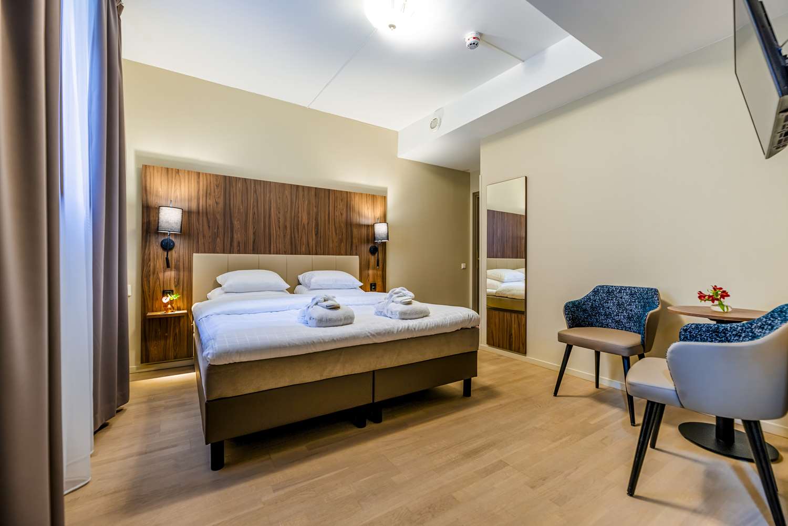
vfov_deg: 81.2
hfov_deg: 104.2
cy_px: 263
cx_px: 394
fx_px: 307
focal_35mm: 14
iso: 400
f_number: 5.6
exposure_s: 1/25
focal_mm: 14
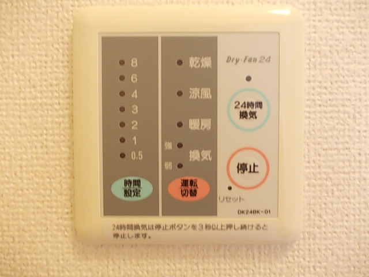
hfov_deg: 63.4
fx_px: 298
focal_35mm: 28
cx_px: 184
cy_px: 138
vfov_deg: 49.7
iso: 200
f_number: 2.7
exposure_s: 1/8
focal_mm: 4
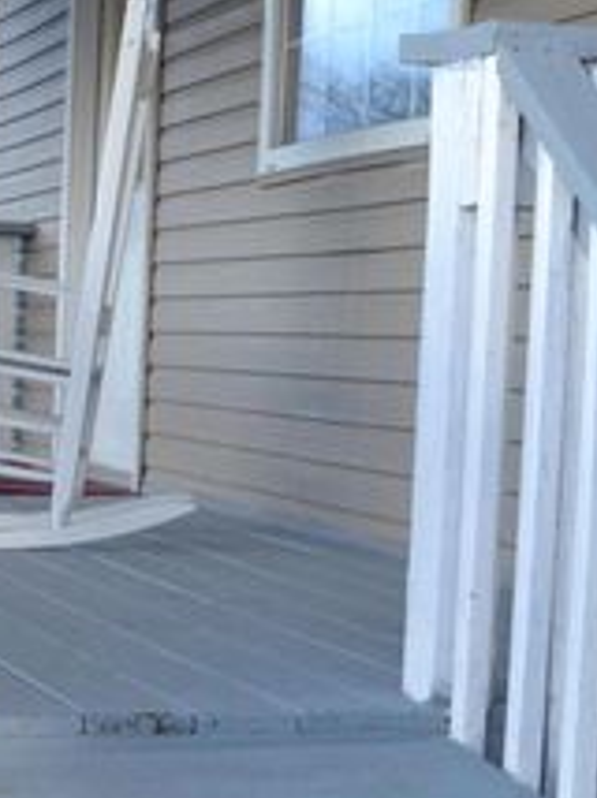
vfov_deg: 21.5
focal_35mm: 91
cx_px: 49
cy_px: 526
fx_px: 2097
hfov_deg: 16.0
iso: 1000
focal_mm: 18
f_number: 3.5
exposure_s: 1/60
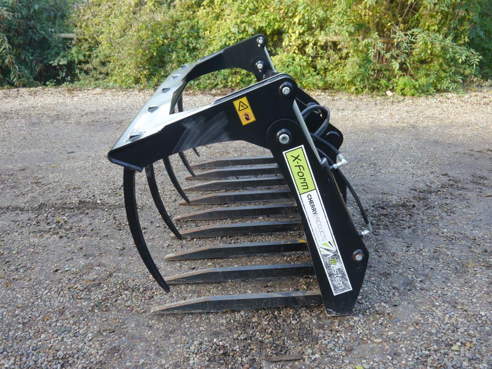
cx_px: 246
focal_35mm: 36
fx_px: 512
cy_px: 184
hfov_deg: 51.4
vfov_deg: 39.7
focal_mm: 18
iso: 160
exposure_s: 1/80
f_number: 4.1
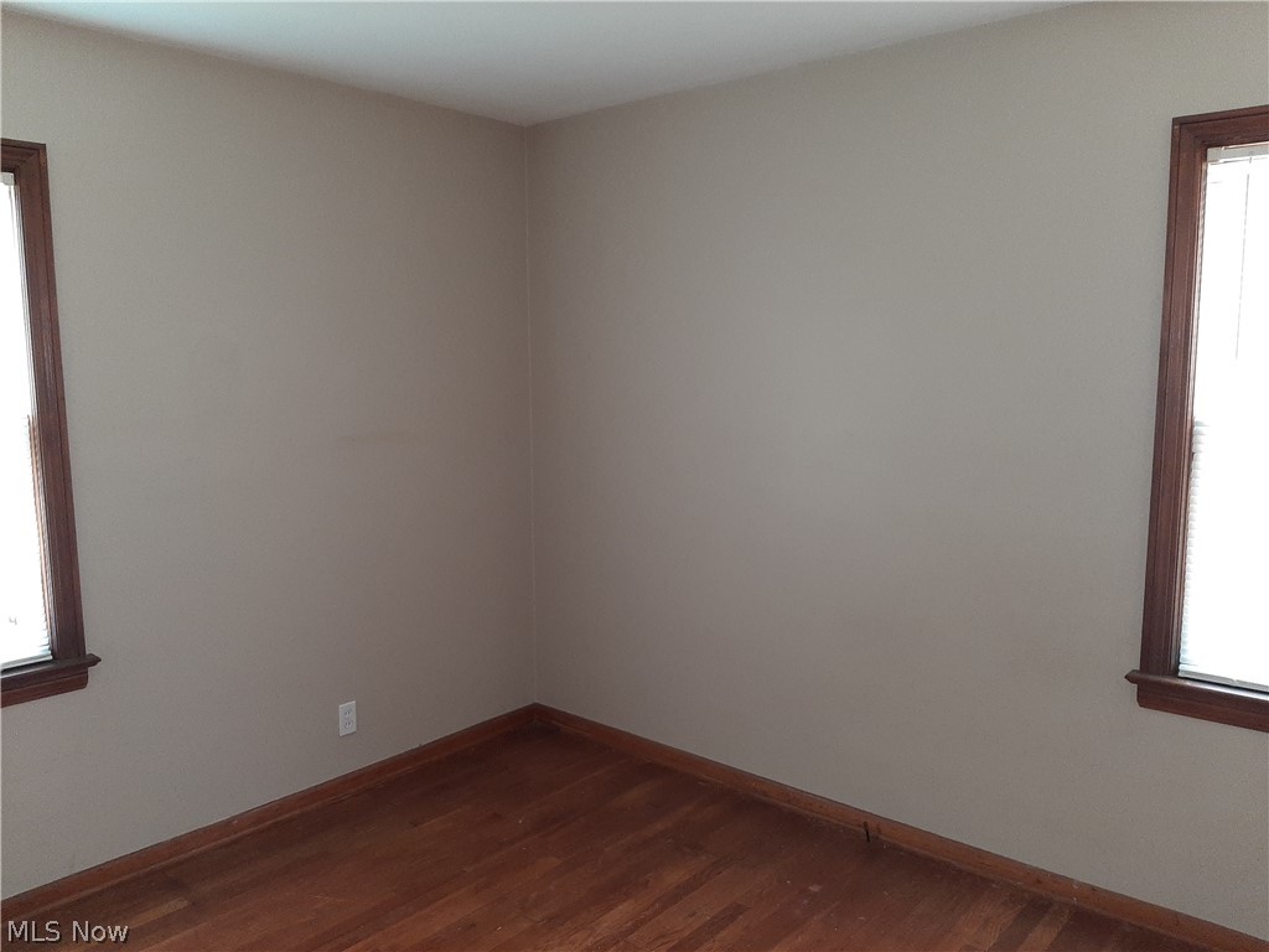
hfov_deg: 67.3
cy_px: 476
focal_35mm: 26
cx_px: 634
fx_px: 953
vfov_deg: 53.1
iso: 160
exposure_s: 1/50
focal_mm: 3.93
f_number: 1.7
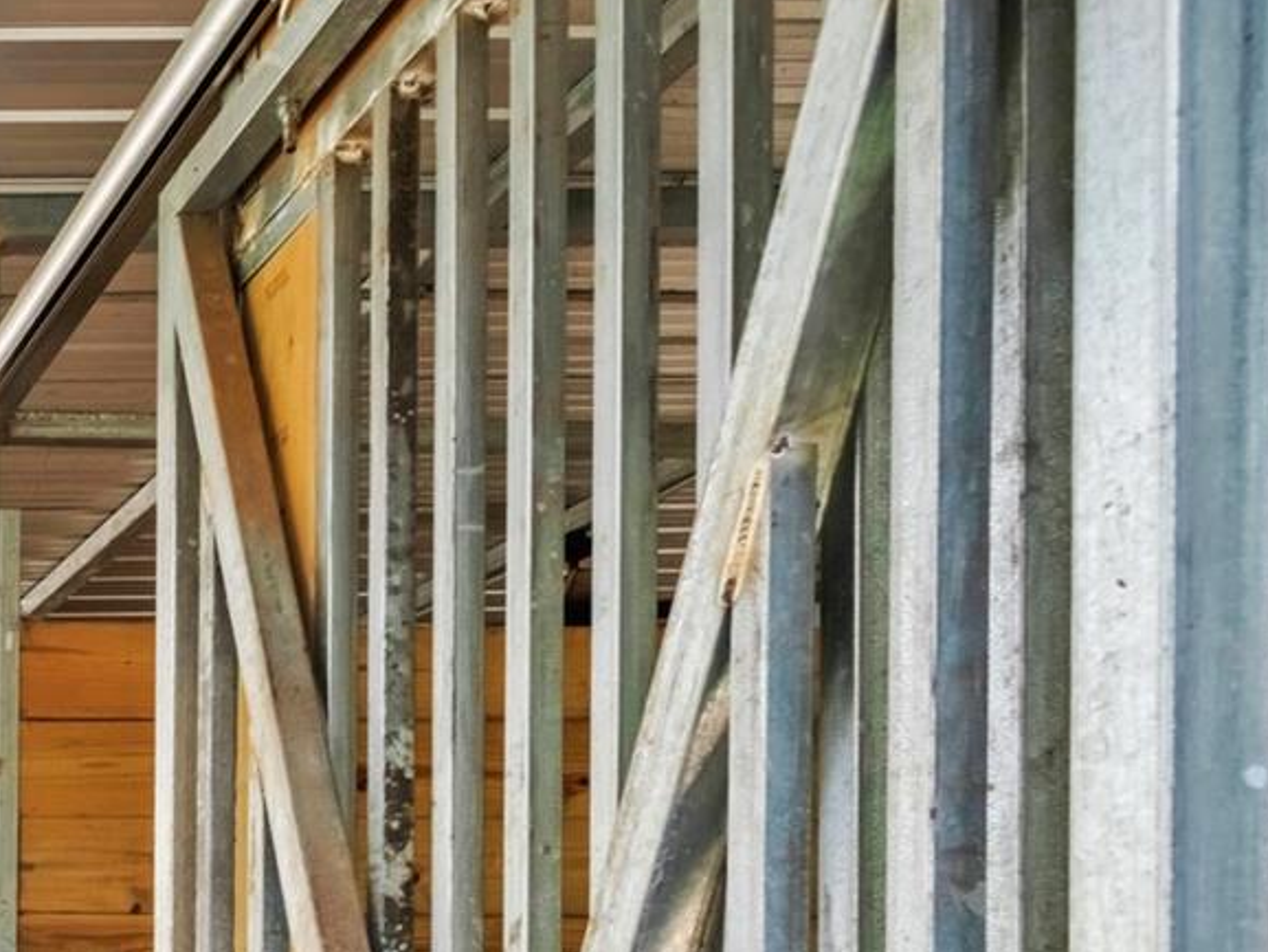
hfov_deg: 31.9
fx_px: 1466
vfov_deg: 31.8
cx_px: -477
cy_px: 1047
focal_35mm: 40
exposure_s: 1/25
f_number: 9
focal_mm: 10
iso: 250
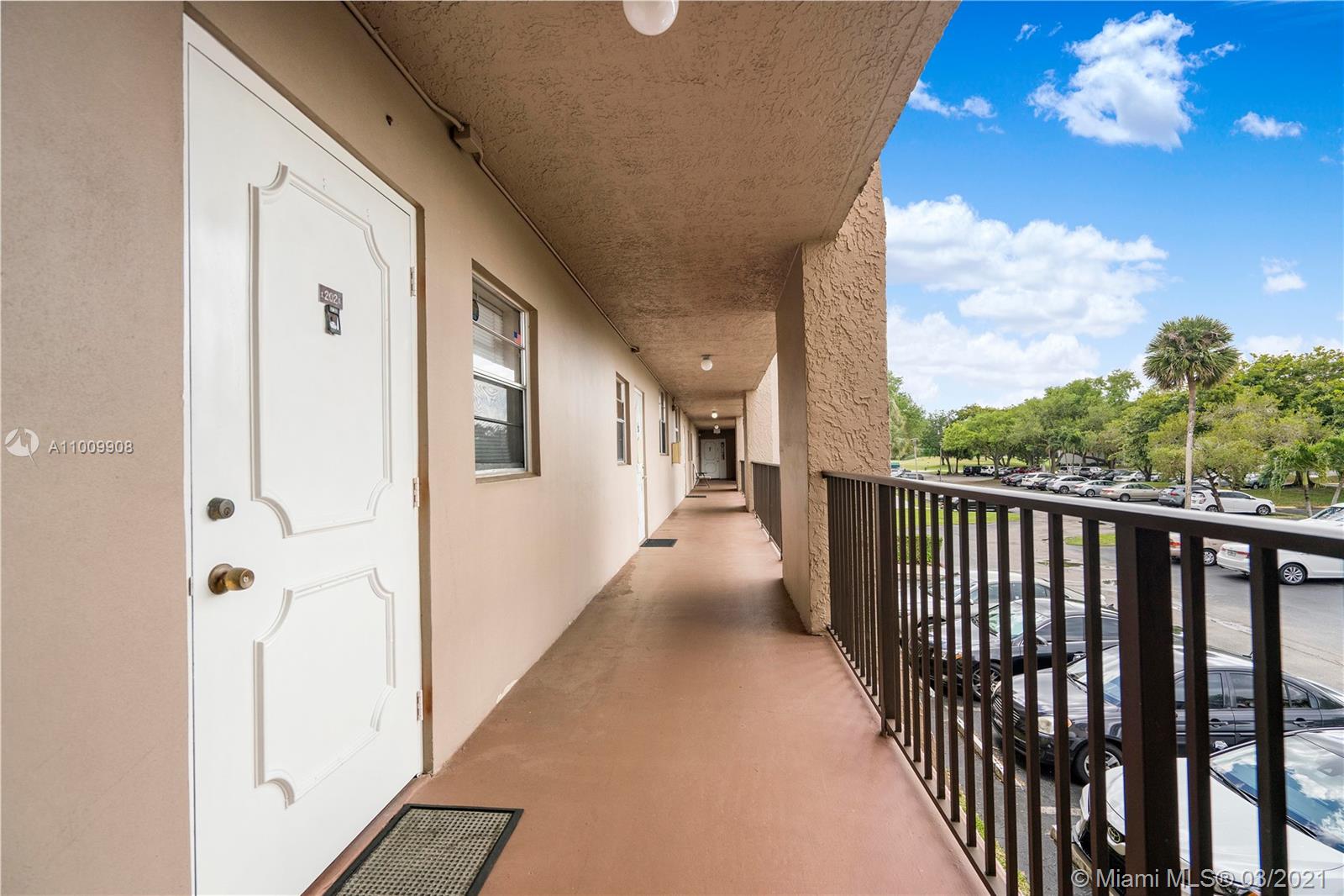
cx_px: 672
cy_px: 448
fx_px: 597
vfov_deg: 73.7
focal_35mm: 16
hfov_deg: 96.7
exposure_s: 1/3000
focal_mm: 16
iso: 640
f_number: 5.6
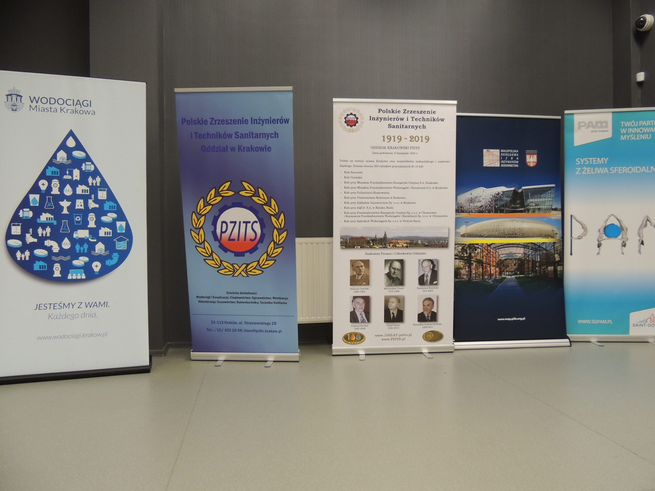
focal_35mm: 24
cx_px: 328
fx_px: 454
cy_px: 246
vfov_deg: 56.8
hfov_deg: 71.6
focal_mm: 4.3
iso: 360
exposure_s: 1/30
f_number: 3
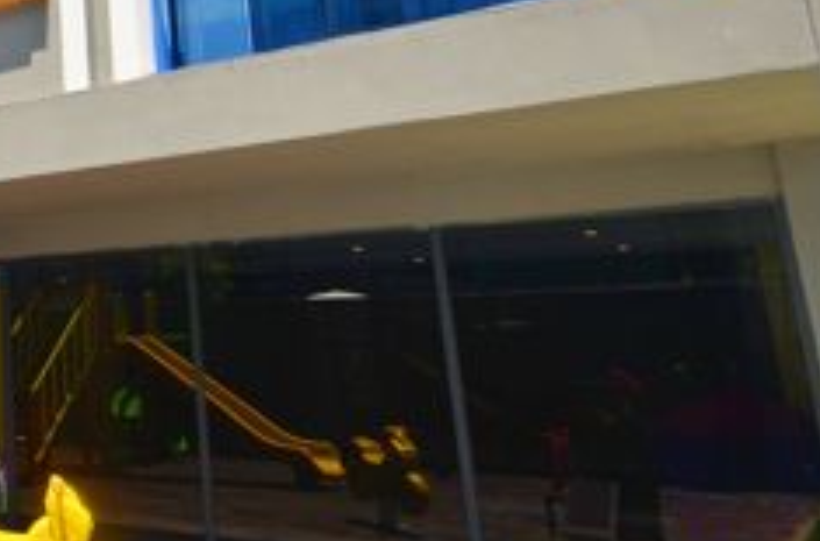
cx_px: -99
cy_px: 49
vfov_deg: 28.5
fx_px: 1022
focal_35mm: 45
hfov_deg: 36.4
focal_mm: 10
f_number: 7.1
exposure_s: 1/200
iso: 100
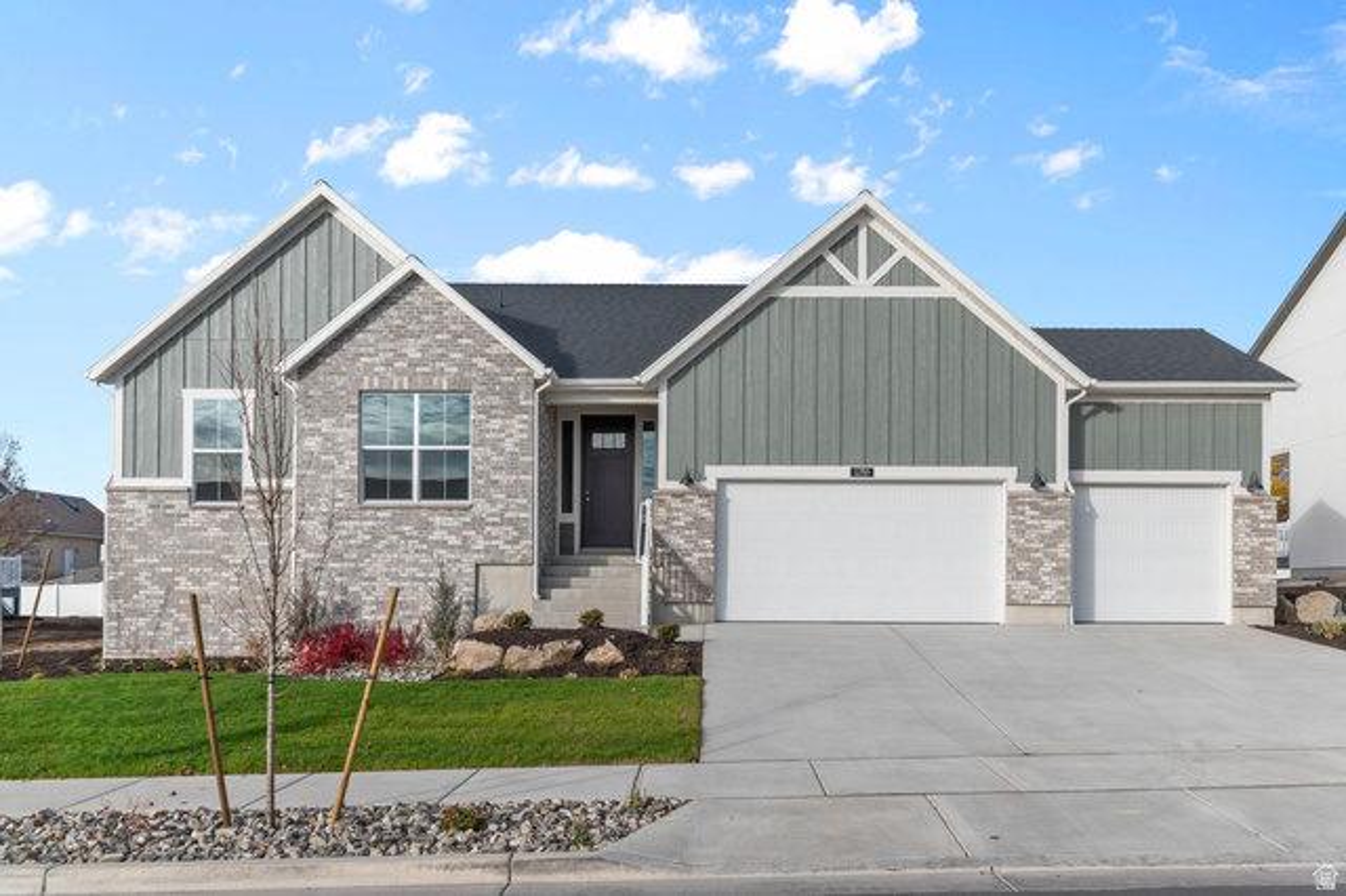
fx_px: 1009
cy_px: 448
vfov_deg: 47.9
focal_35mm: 27
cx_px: 673
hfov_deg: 67.4
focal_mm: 27
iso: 320
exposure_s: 1/160
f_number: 8
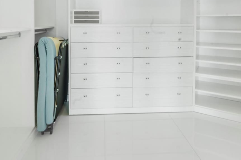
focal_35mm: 26
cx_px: 116
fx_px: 174
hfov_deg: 69.4
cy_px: 30
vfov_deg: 46.6
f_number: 16
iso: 100
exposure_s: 3.2
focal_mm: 14
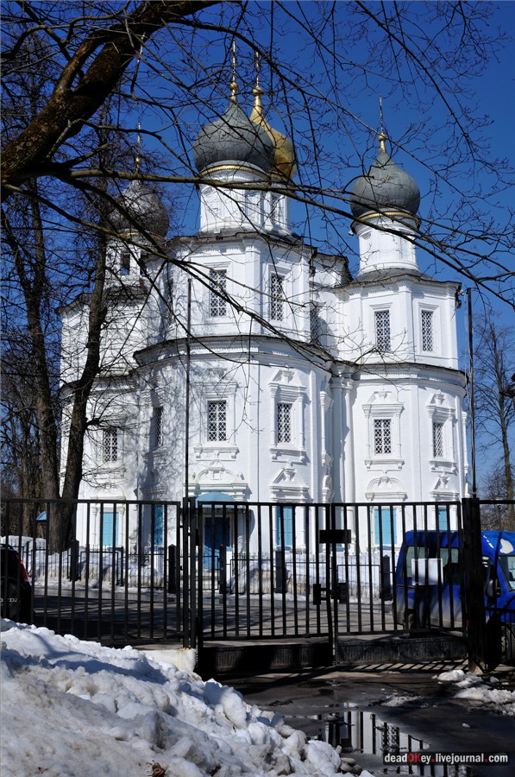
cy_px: 388
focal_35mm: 36
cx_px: 258
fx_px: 775
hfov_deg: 36.8
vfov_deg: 53.2
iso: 200
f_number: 7.1
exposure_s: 1/1250
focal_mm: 24
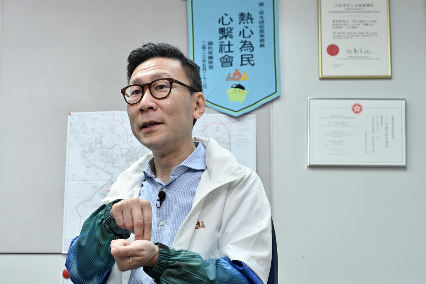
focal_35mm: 46
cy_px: 142
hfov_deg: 42.7
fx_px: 544
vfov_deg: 29.2
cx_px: 213
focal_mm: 46
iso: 2500
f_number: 5.6
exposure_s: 1/125
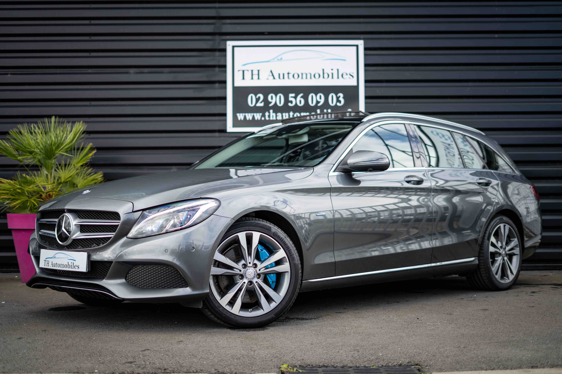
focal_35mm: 50
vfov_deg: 27.0
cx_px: 281
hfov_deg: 39.6
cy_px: 187
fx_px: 780
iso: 100
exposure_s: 1/640
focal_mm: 50
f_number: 1.8
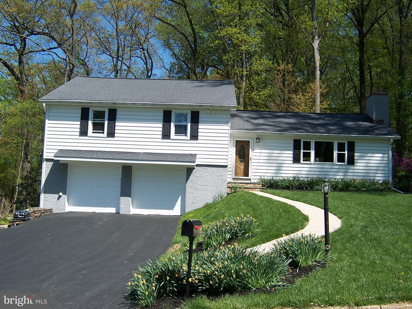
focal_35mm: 40
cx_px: 206
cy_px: 154
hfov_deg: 46.8
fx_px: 476
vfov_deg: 36.0
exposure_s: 1/750
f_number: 4
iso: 80
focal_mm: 6.7
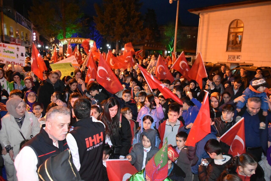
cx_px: 136
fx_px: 203
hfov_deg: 67.4
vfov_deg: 47.9
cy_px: 90
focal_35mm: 27
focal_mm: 18
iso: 6400
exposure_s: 1/60
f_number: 3.5
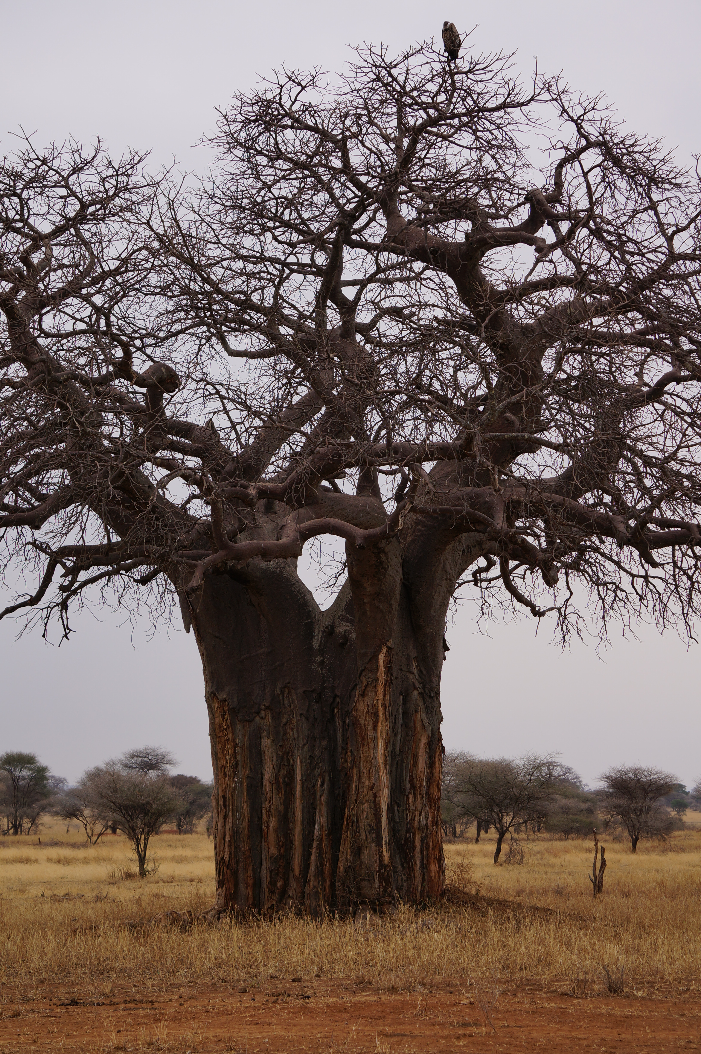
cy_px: 527
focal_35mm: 82
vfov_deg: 24.6
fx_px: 2415
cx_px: 350
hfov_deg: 16.5
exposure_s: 1/100
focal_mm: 55
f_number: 6.3
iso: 100
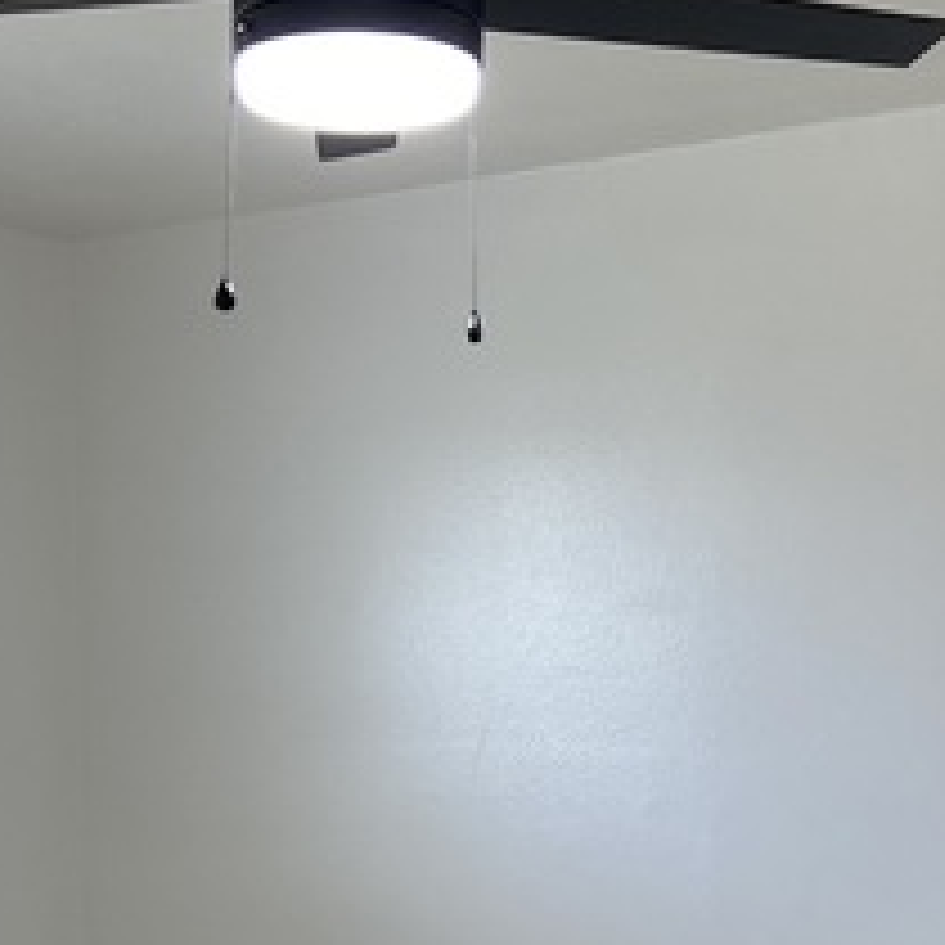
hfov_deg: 24.6
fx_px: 2162
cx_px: 400
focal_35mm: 70
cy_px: 914
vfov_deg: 23.7
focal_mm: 4.25
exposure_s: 1/61
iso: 40
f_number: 1.8
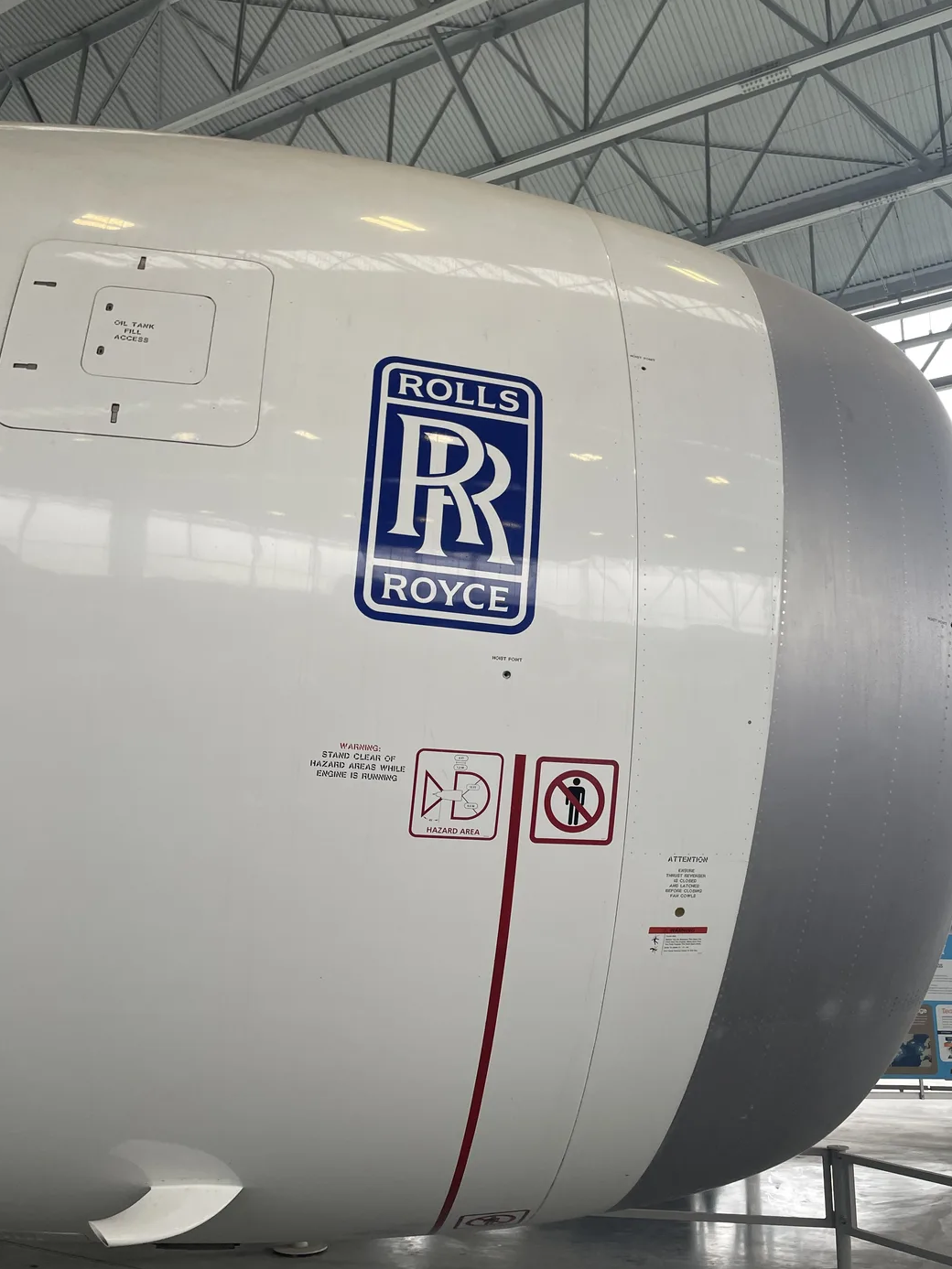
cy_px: 629
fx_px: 1100
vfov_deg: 60.0
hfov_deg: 46.7
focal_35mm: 30
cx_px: 533
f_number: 1.6
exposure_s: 1/121
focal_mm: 4.2
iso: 40
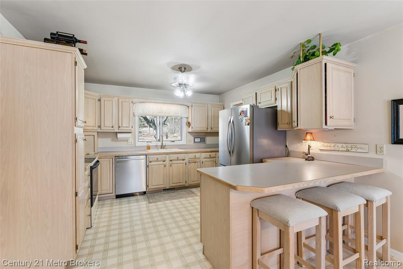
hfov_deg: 96.0
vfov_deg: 73.0
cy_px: 134
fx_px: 181
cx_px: 202
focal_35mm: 16
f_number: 13
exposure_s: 1/3.33
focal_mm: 16.2
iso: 400
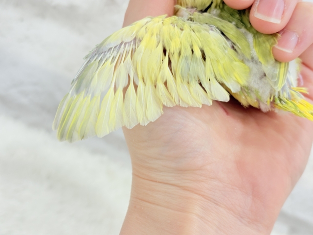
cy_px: 118
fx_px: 470
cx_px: 156
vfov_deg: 28.0
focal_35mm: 52
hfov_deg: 36.8
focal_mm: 5.96
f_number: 1.6
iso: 50
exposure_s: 1/50
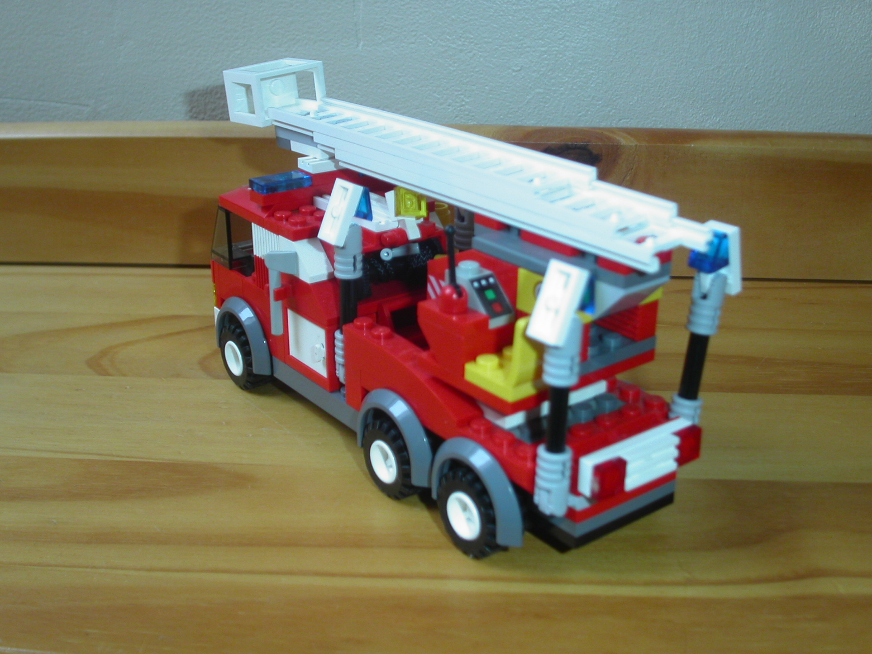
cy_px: 324
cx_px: 428
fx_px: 1033
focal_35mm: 41
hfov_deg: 45.8
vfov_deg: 35.1
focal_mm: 8.4
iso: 100
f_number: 2.8
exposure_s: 1/30
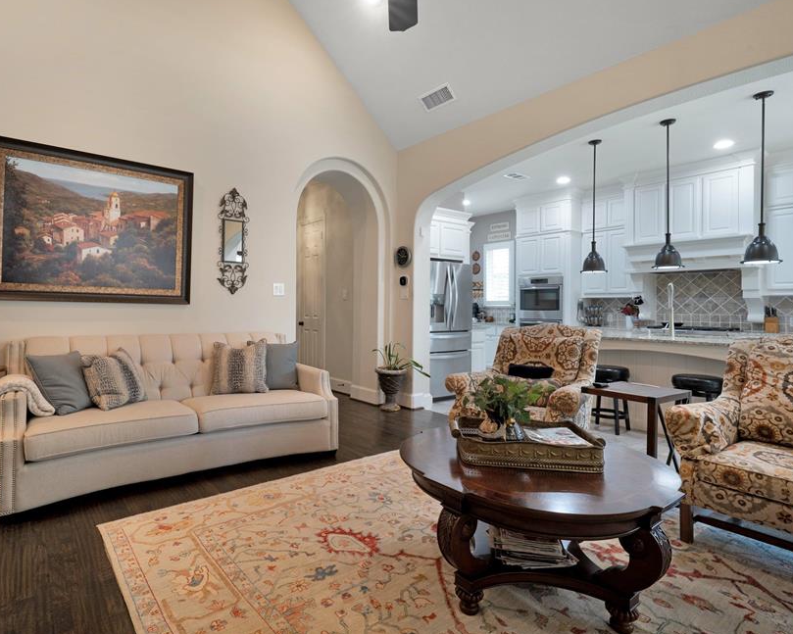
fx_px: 446
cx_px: 336
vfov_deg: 70.8
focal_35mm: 19
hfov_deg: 82.7
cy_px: 307
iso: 100
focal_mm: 16
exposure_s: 1/1.67
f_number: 11
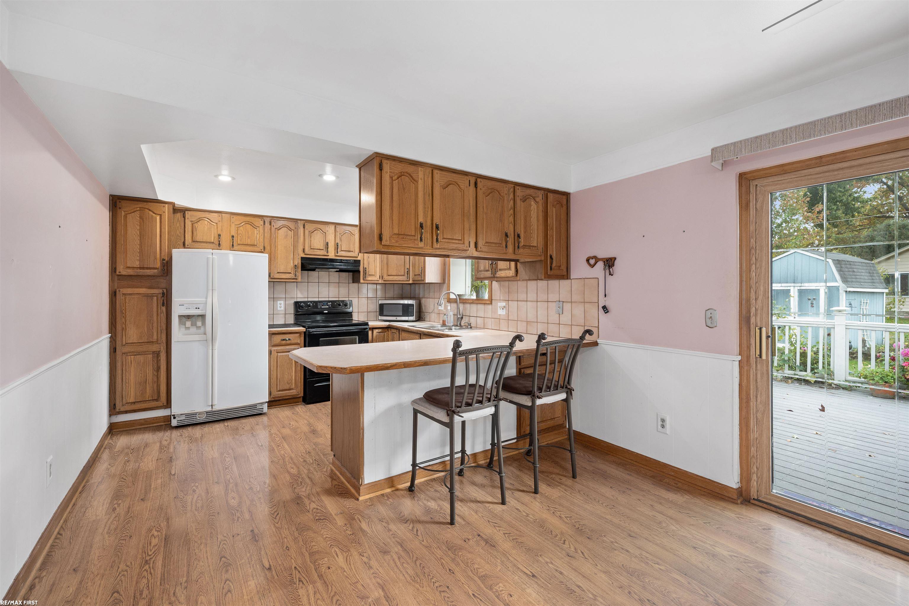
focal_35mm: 15
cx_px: 454
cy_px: 303
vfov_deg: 77.3
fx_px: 379
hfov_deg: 100.4
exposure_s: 1/5
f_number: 7.1
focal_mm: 15
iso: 400
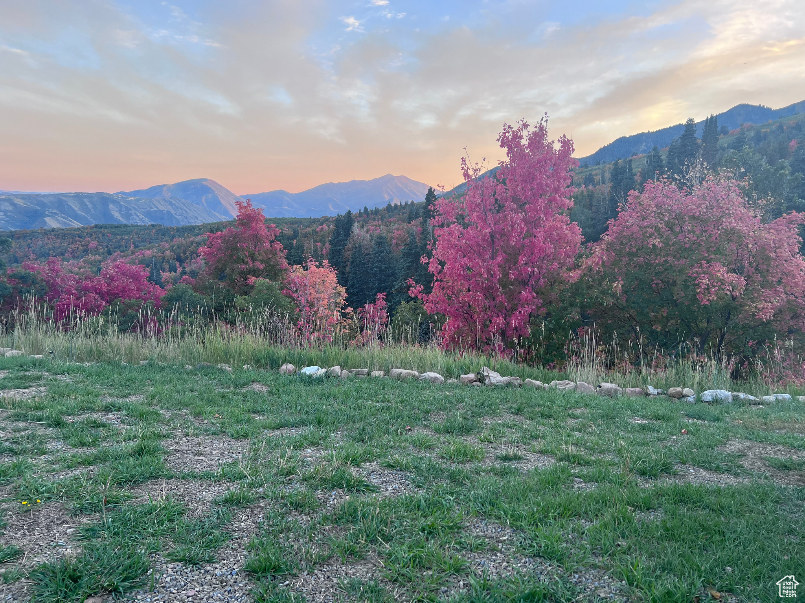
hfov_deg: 67.3
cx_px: 402
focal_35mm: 26
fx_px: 605
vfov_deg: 53.1
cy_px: 302
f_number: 1.5
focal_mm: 5.7
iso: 40
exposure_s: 1/121
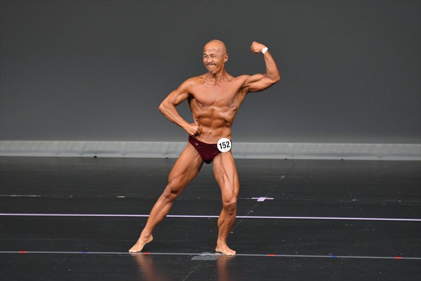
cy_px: 140
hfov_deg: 5.5
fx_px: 4383
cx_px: 210
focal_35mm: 375
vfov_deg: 3.7
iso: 4000
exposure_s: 1/400
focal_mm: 250
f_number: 5.6
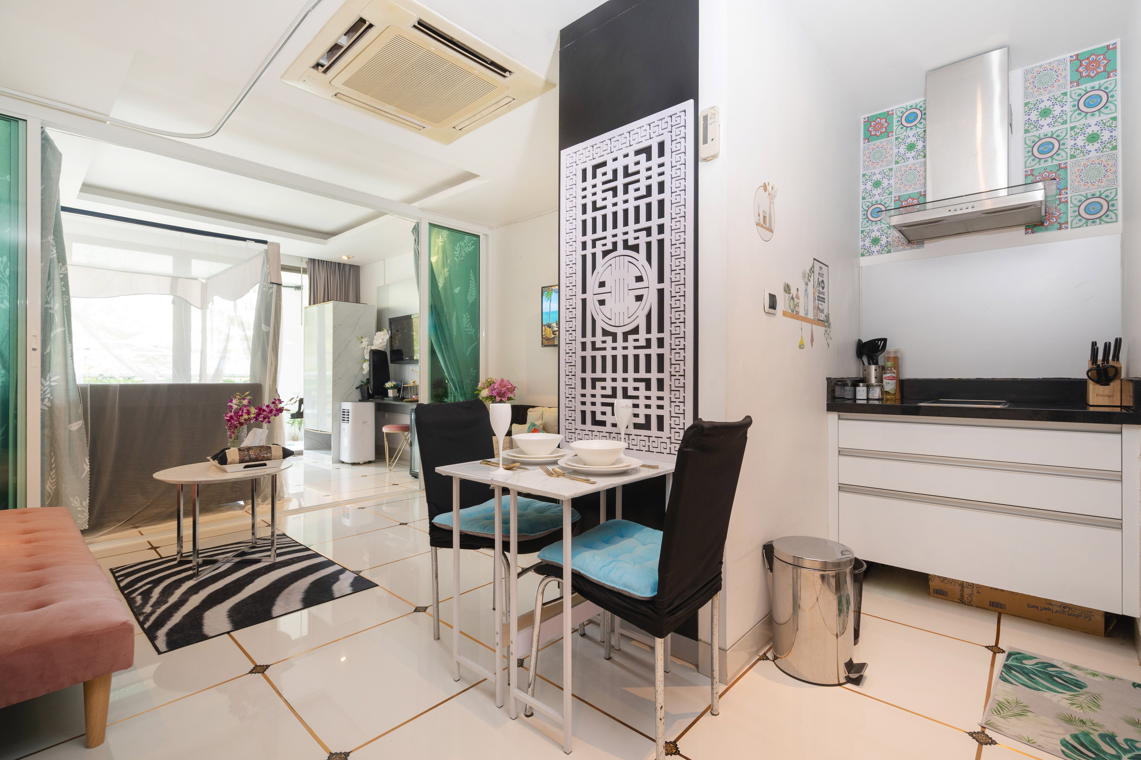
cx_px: 570
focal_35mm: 16
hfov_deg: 96.7
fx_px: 507
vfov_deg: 73.7
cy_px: 380
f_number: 6.3
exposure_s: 1/20
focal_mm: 16
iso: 500
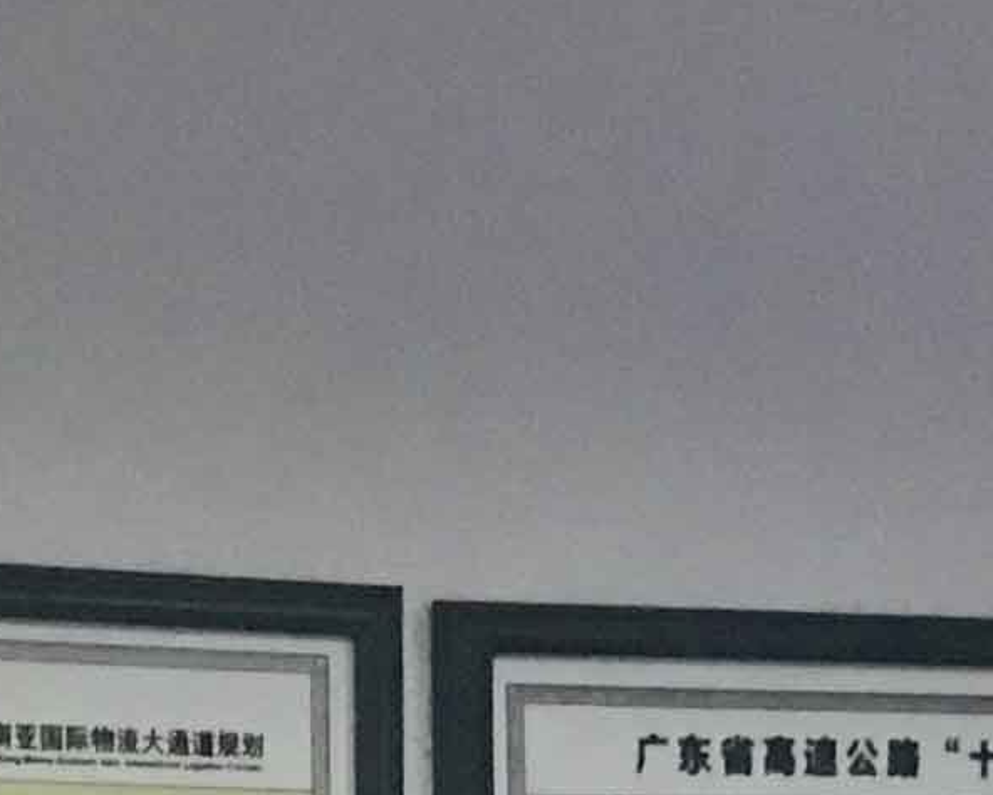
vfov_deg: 7.9
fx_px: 5468
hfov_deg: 10.4
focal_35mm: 186
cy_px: 1645
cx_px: 377
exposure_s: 1/13
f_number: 1.8
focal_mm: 3.99
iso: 100
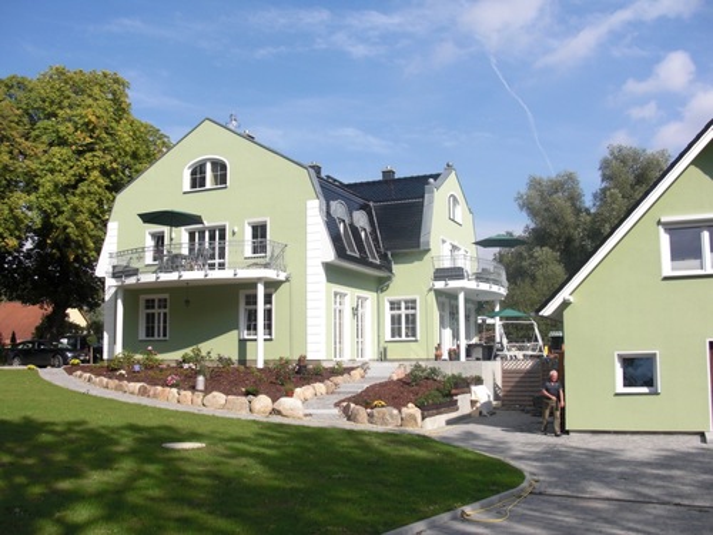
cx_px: 356
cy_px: 268
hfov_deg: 51.4
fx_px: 742
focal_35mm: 36
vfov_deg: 39.7
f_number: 7.9
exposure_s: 1/200
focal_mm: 6.3
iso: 50
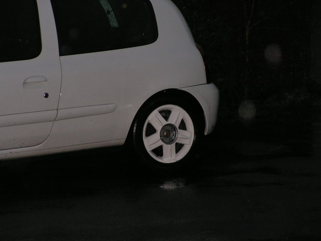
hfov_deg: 12.4
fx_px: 1474
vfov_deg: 9.3
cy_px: 120
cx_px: 160
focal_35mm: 159
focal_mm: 26.5
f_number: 3.4
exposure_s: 1/160
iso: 200
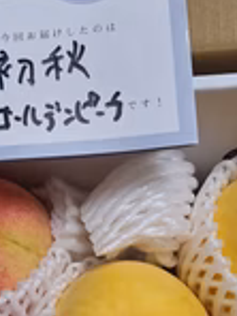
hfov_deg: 23.3
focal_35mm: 62
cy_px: 231
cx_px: 47
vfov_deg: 30.7
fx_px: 566
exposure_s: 1/50
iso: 125
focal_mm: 5.54
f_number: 1.8
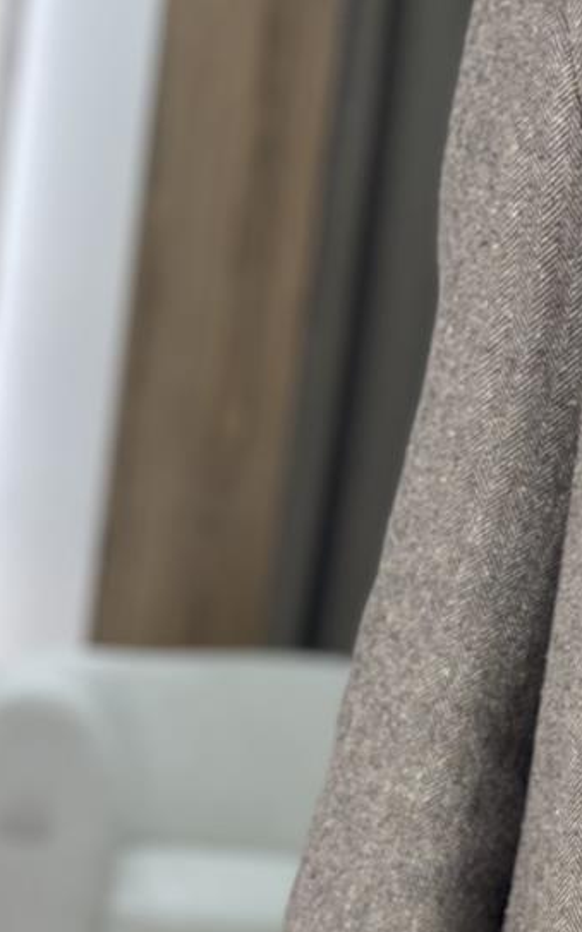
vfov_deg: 13.5
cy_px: 1152
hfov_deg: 8.4
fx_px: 3810
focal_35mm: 150
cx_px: 996
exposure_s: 1/100
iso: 64
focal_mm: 6.86
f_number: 1.78
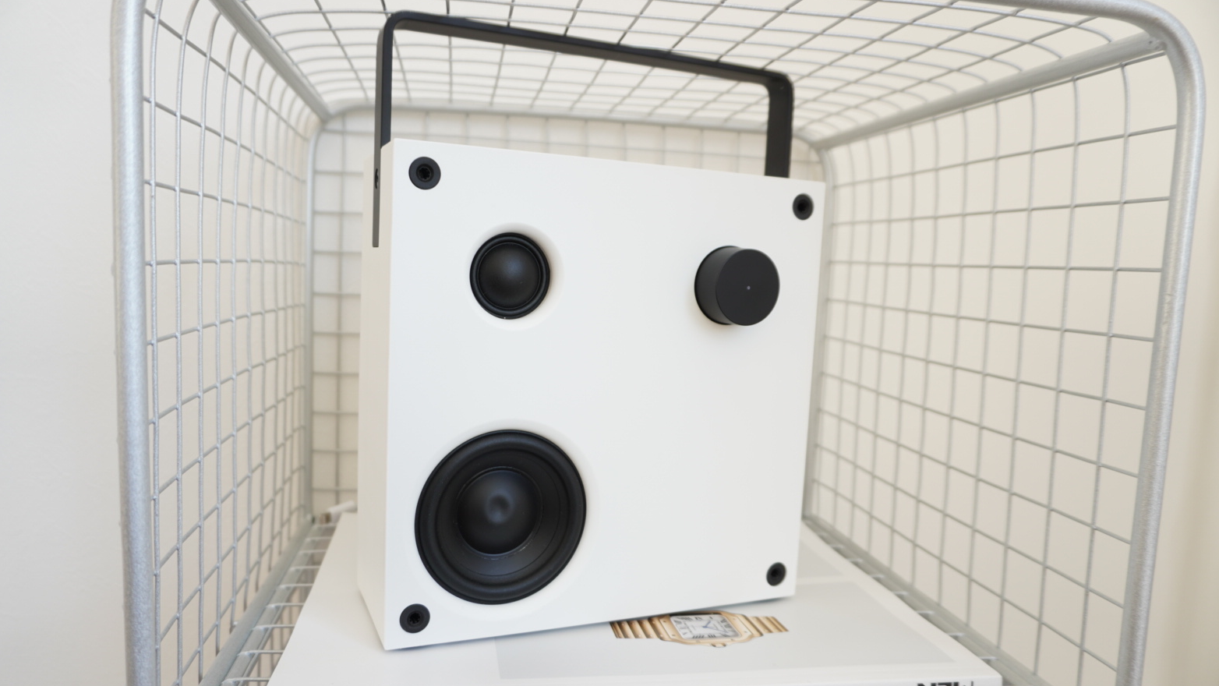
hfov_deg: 71.9
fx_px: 840
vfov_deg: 44.4
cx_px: 590
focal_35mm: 26
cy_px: 362
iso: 125
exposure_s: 1/30
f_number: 3.5
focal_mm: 16
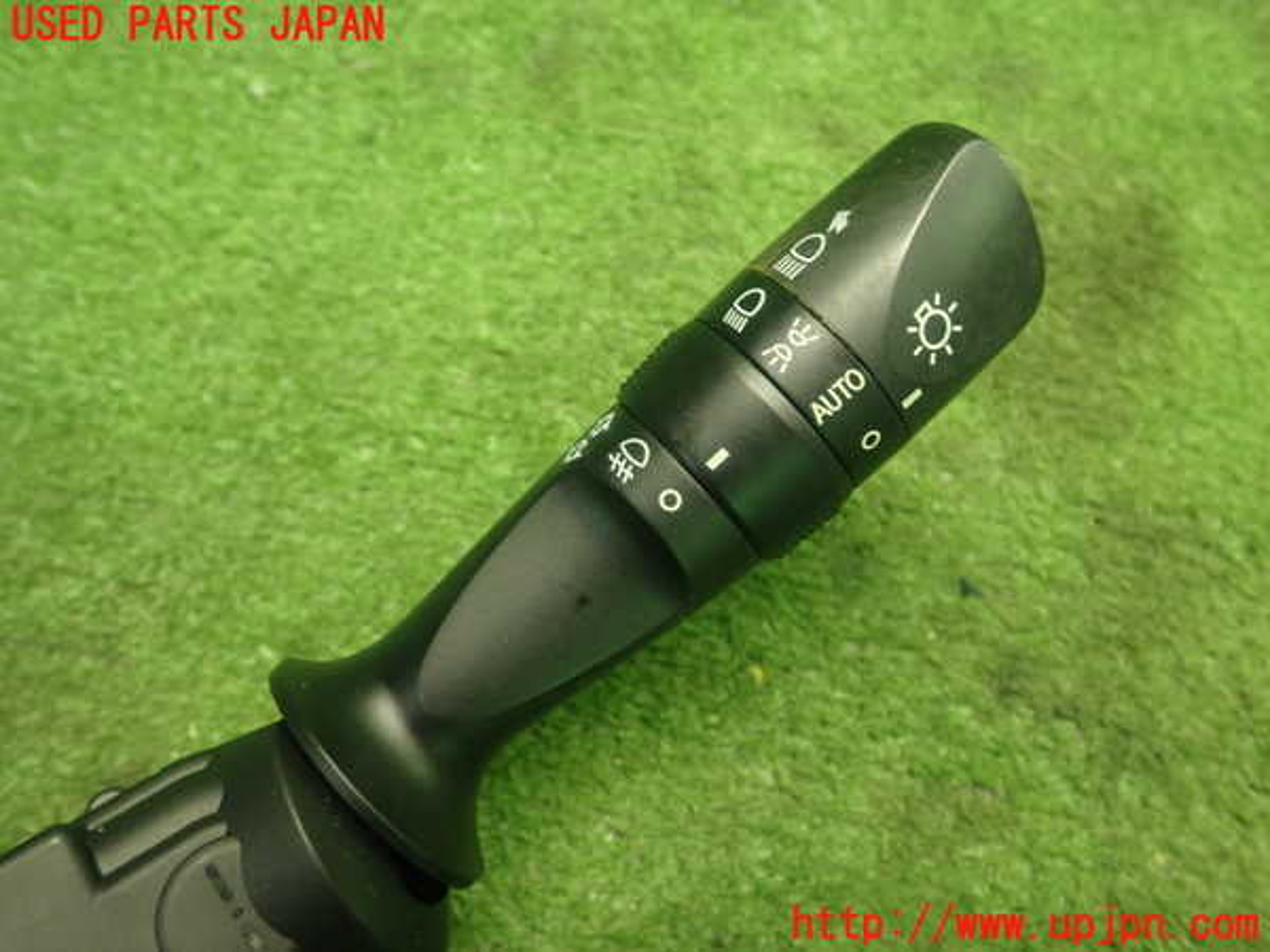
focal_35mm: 30
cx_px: 635
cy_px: 476
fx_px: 1101
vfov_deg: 46.8
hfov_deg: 60.0
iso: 320
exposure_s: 1/30
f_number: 2.3
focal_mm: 5.4
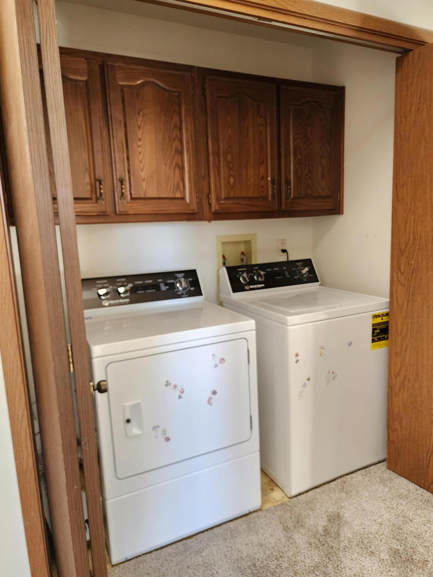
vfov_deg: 73.9
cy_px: 288
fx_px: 384
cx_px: 216
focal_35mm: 23
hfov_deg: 58.9
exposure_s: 1/120
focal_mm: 6.4
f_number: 1.8
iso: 640
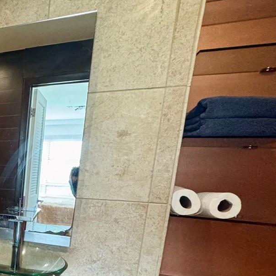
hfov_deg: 34.9
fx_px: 298
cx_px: -82
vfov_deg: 47.3
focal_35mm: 33
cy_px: 216
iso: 500
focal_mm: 2.22
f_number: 2.2
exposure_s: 1/60
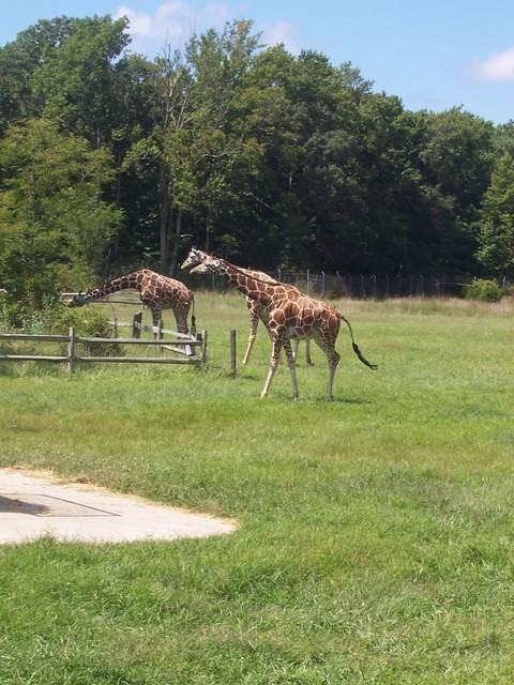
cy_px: 342
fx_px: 2198
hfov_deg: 13.3
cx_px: 257
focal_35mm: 111
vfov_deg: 17.7
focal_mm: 16.8
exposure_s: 1/180
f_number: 9.5
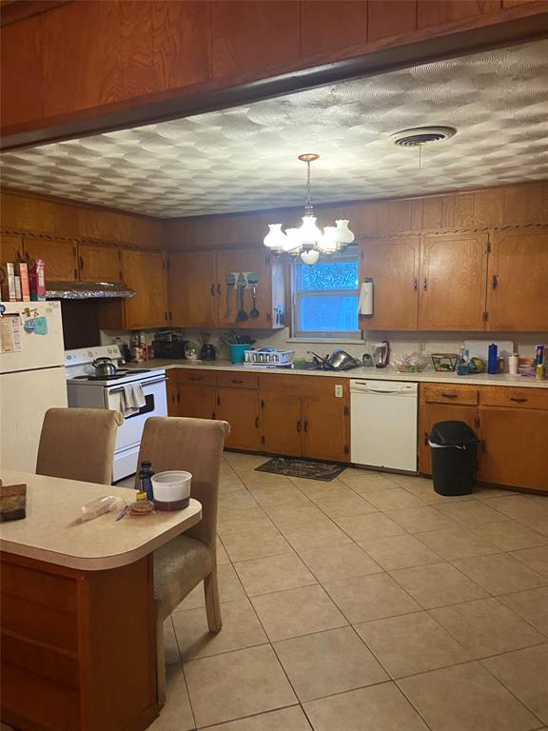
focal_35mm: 26
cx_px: 274
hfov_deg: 53.1
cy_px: 366
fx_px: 549
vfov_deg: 67.3
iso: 400
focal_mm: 4.25
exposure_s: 1/40
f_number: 1.8
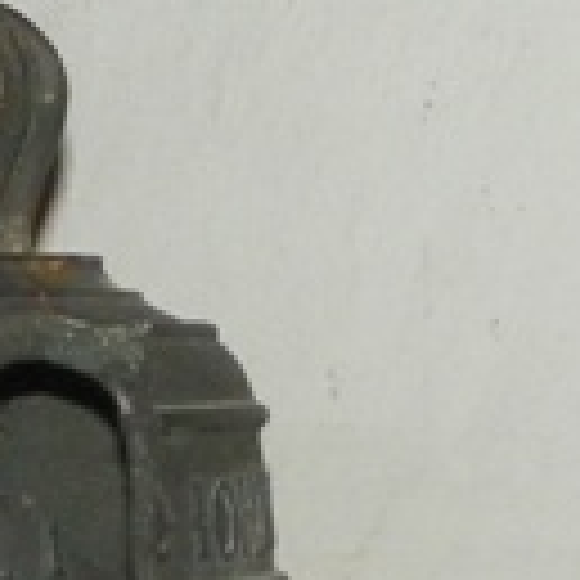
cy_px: 733
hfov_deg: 10.1
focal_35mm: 170
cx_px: -189
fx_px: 3223
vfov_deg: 10.1
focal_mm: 5.5
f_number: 2.8
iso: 200
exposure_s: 1/30
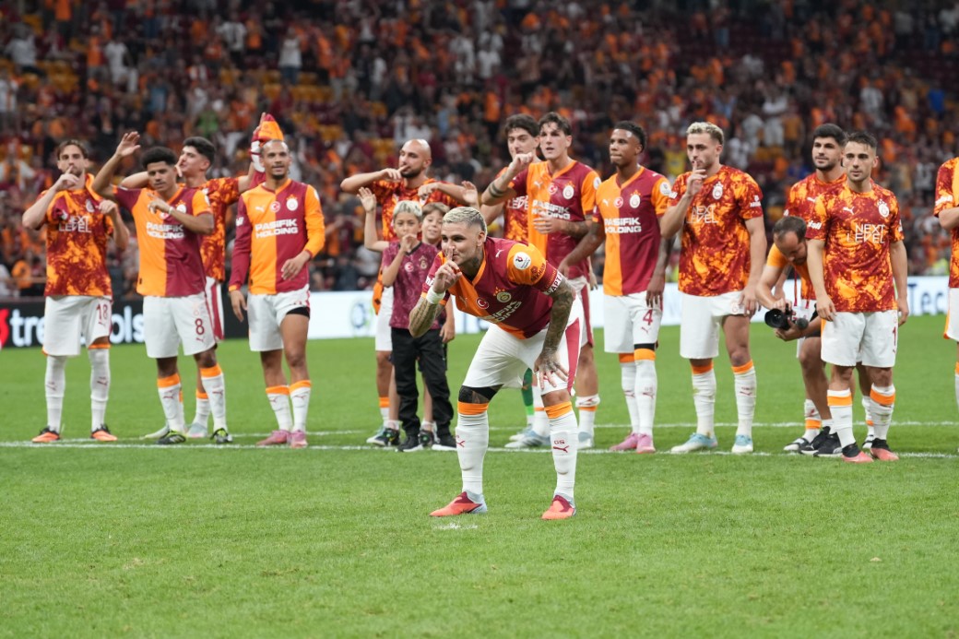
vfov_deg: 8.3
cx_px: 480
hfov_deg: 12.4
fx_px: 4421
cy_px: 320
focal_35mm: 166
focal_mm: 111
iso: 2500
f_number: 2.8
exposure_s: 1/1000
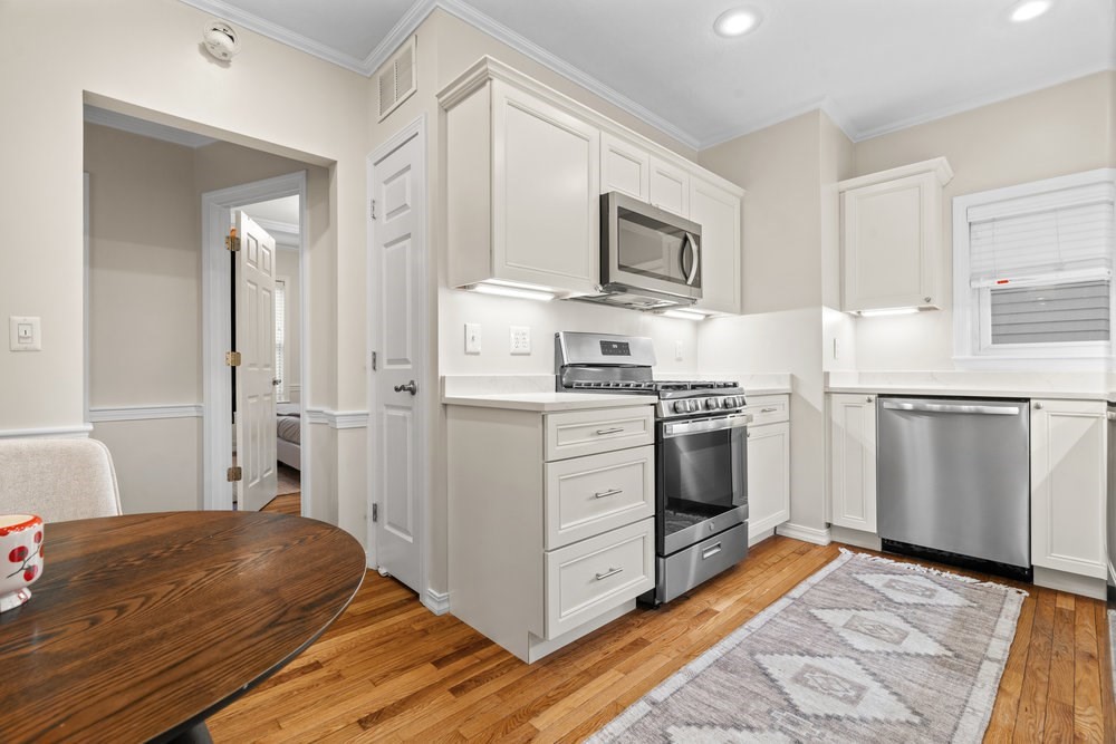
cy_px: 372
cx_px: 558
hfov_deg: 96.7
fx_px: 496
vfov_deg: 73.8
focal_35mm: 16
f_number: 9
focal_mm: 16
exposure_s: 1/1.25
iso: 320
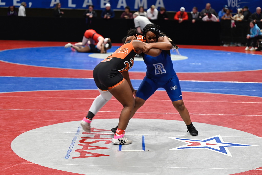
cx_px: 131
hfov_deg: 24.2
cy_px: 88
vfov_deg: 16.3
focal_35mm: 84
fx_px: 611
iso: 900
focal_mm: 84
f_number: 2.8
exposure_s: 1/125
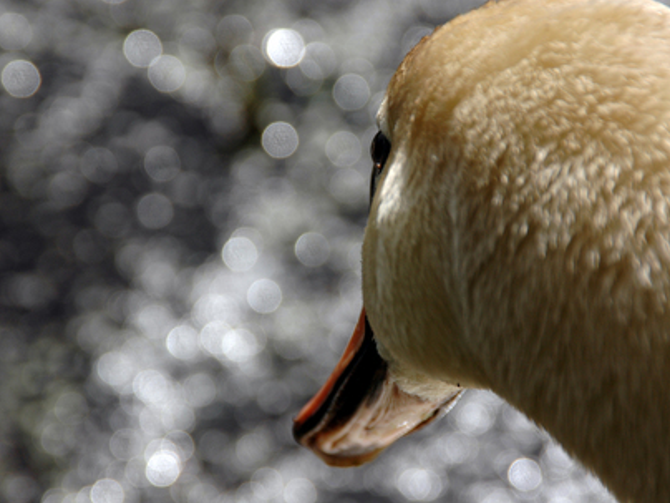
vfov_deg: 4.5
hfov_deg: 6.0
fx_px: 6349
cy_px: 252
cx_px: 368
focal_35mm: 328
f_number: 8
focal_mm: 200
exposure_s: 1/1000
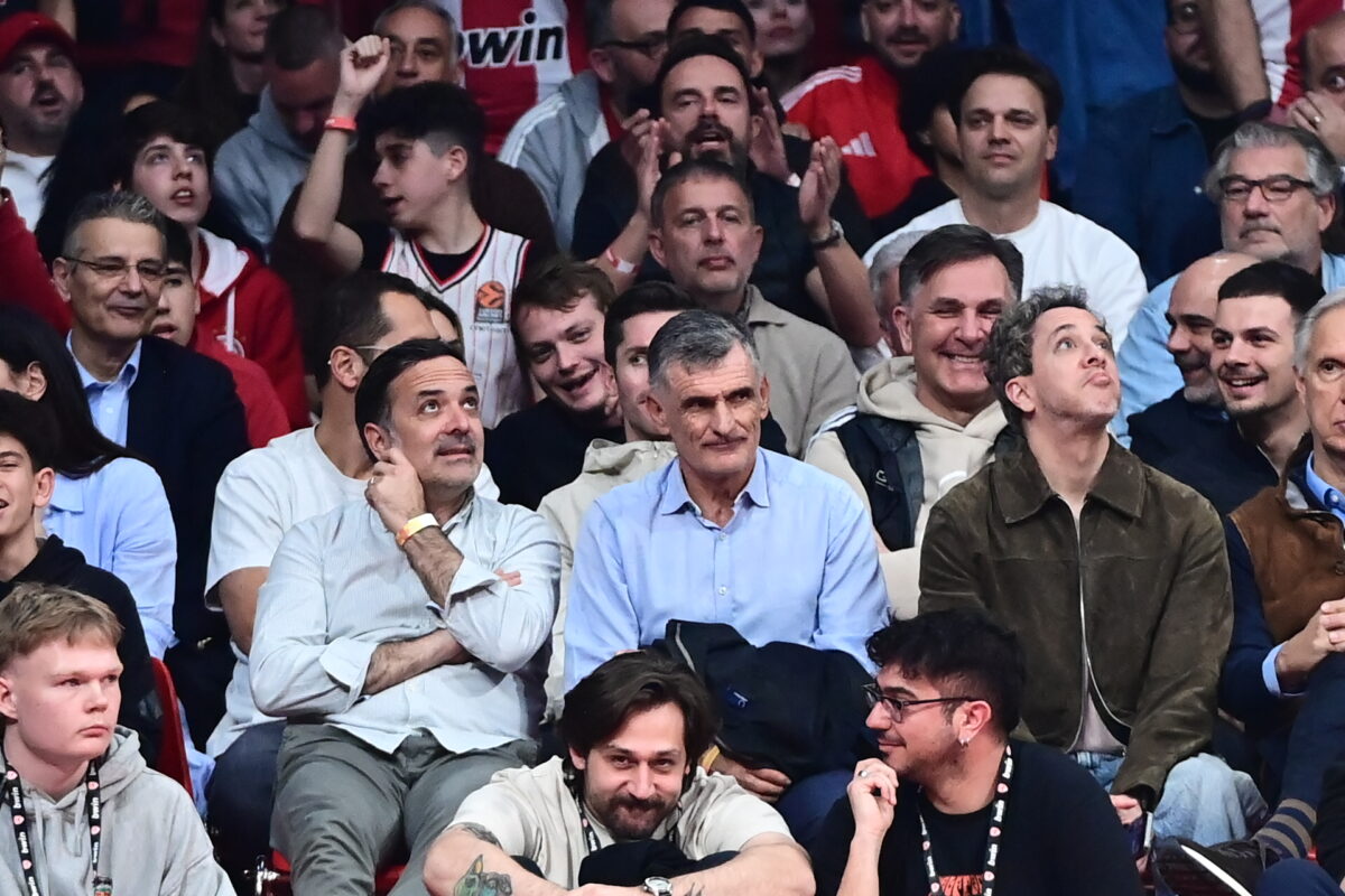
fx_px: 7472
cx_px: 672
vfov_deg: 6.9
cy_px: 448
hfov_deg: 10.3
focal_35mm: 200
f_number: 3.2
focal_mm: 200
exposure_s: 1/1250
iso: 2500
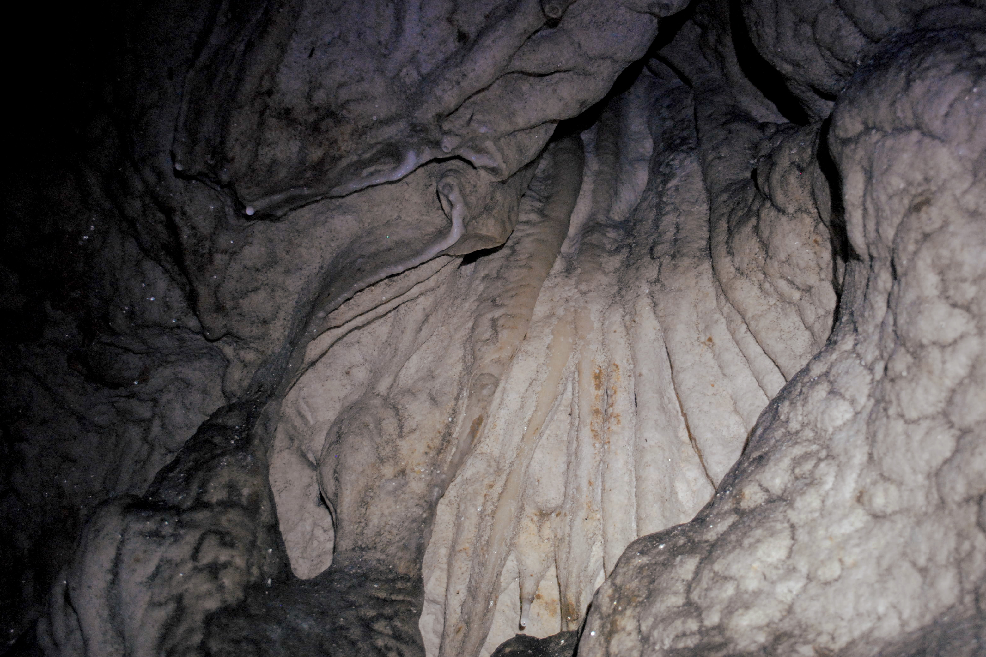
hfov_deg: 47.2
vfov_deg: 32.5
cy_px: 254
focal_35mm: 41
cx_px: 579
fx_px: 1123
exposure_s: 1/30
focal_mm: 22
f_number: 3.8
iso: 1000
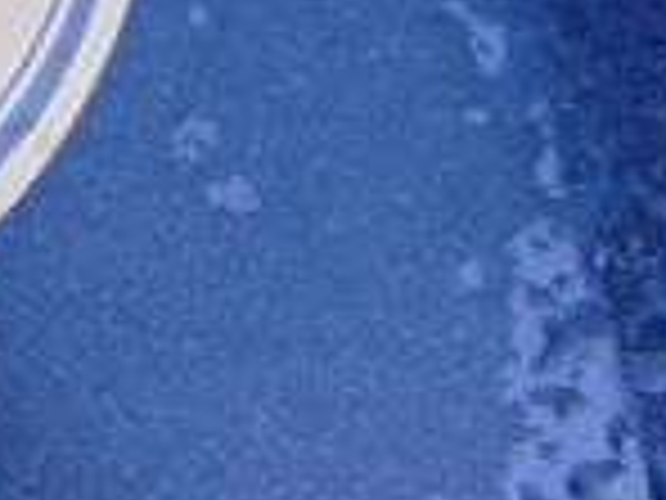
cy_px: -473
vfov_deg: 12.3
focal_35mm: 108
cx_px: -423
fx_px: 2078
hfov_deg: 16.2
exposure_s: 1/60
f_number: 3
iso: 80
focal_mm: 4.5
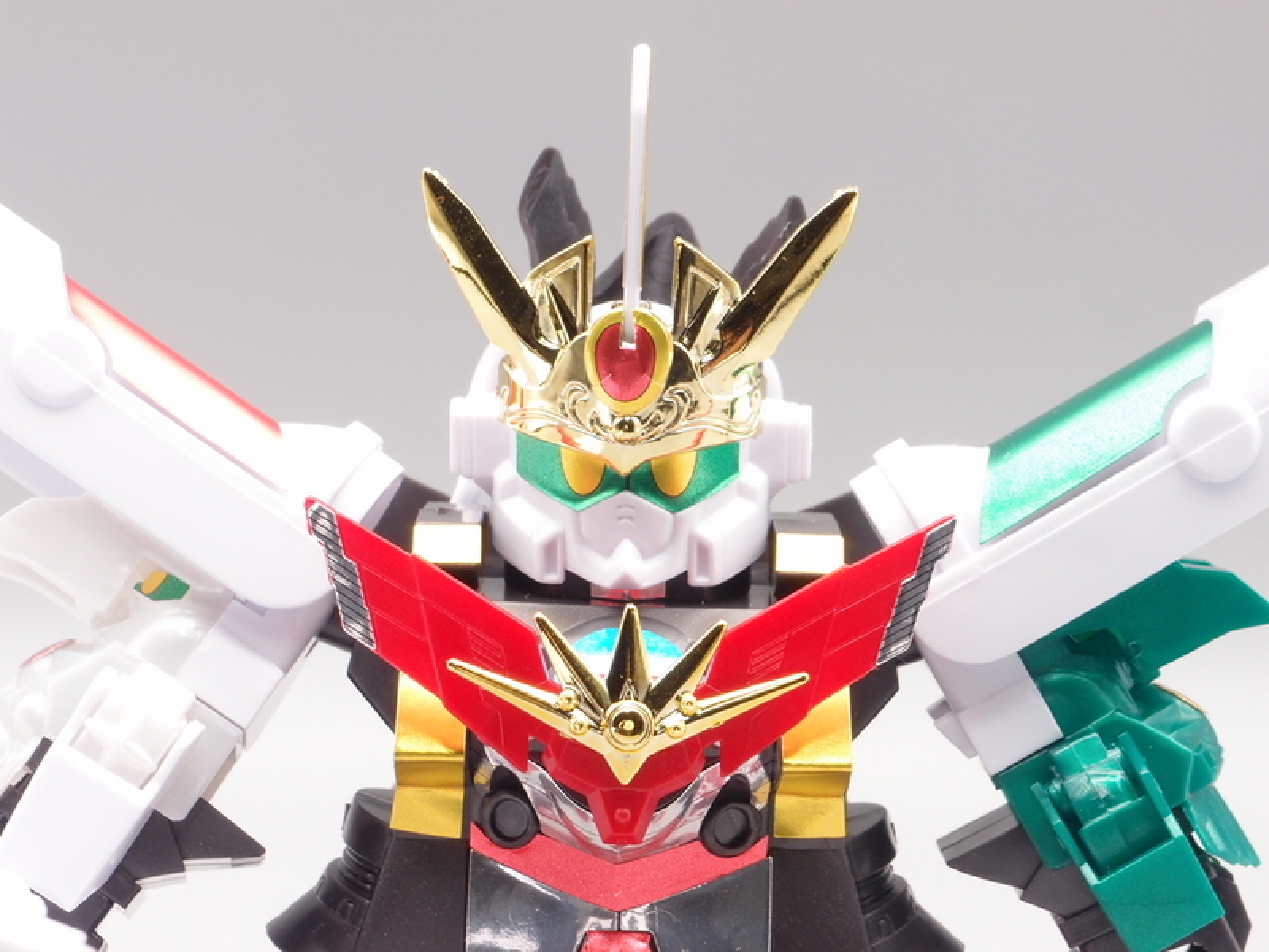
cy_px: 476
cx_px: 634
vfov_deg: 14.8
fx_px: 3666
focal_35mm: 100
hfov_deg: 19.6
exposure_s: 1/10
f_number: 8
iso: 100
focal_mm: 21.55
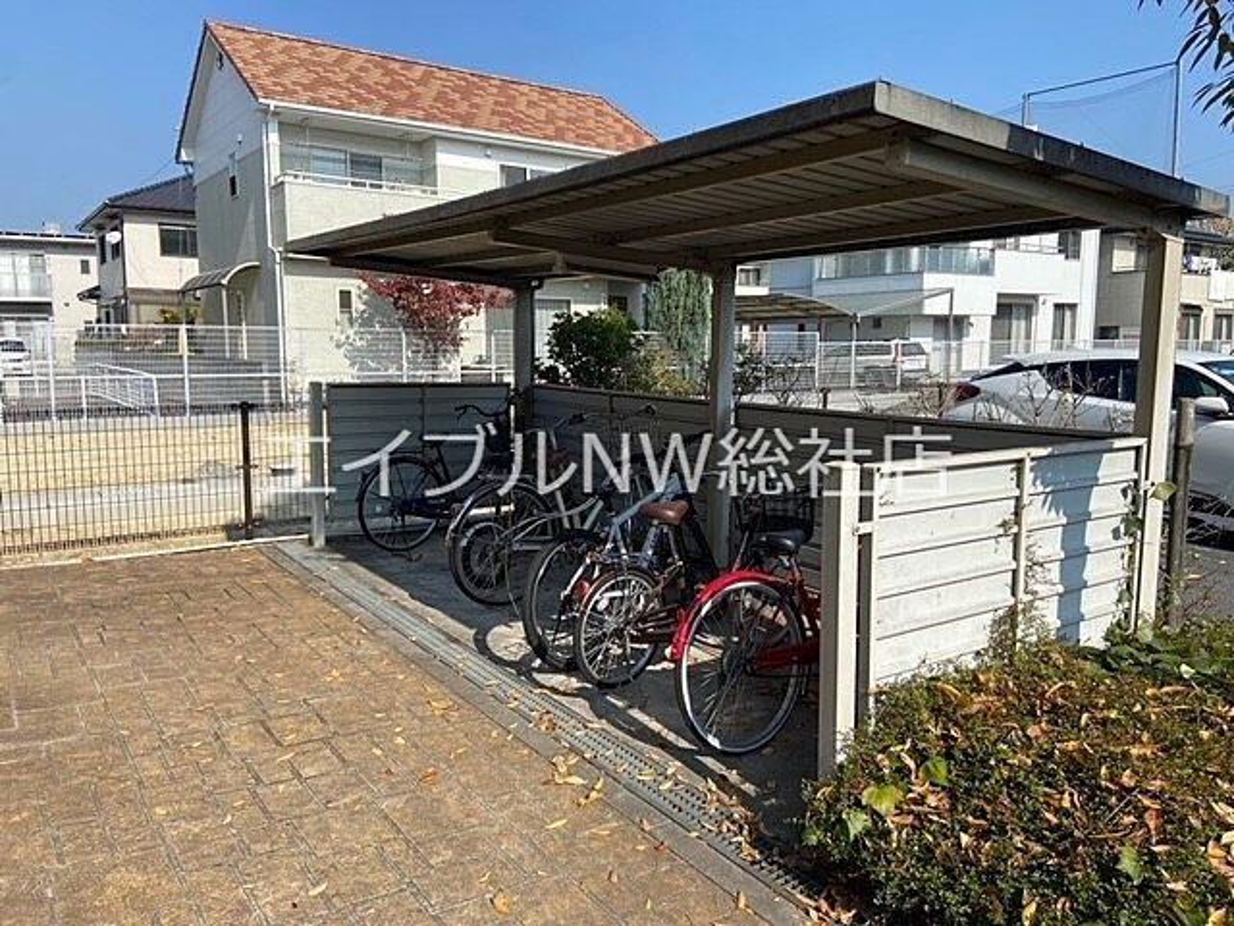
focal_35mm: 26
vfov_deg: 53.1
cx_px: 617
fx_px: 927
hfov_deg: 67.3
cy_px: 463
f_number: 1.8
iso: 32
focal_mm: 4.25
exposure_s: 1/2688
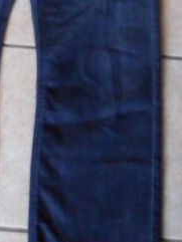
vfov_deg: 20.9
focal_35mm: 93
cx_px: -18
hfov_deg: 15.5
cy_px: 56
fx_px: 651
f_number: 3
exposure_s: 1/8
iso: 400
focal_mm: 6.3
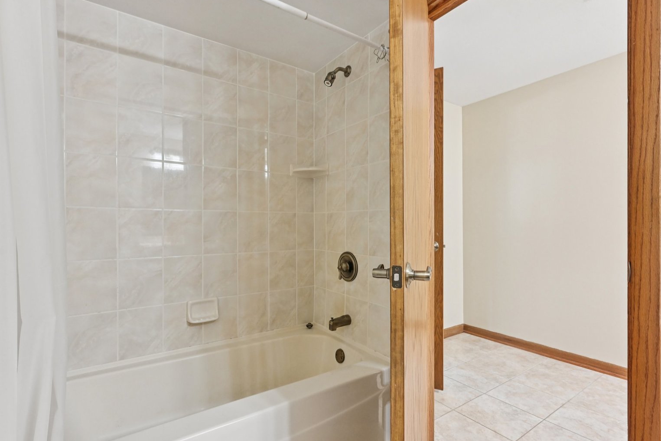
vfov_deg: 70.4
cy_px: 230
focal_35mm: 17
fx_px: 312
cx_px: 316
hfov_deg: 93.2
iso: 800
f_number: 8
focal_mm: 16
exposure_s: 1/6
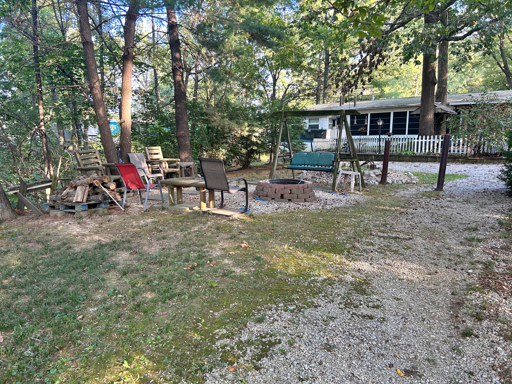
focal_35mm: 26
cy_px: 192
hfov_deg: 67.3
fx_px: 385
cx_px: 256
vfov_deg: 53.1
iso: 125
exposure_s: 1/121
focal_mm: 5.7
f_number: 1.5
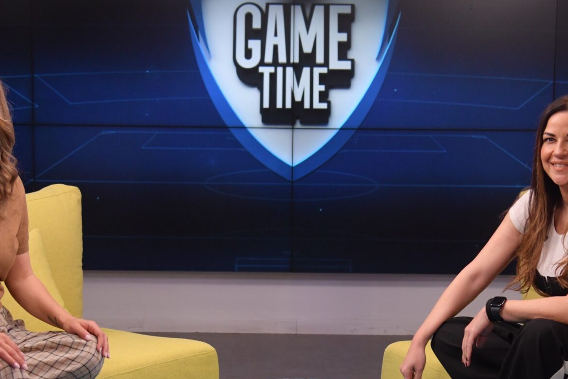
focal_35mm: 88
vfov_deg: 15.5
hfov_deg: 23.1
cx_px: 307
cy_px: 254
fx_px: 1388
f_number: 4
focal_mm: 40
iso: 1250
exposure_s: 1/320
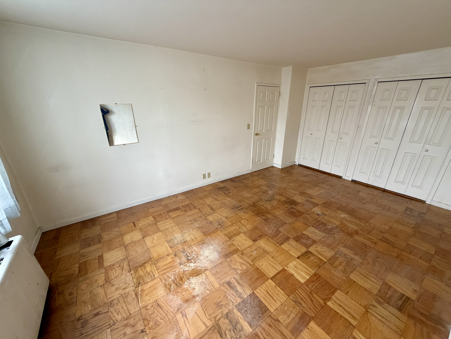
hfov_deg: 102.1
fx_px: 182
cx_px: 226
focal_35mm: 14
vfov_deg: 85.7
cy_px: 170
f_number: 2.2
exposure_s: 1/121
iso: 250
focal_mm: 2.22
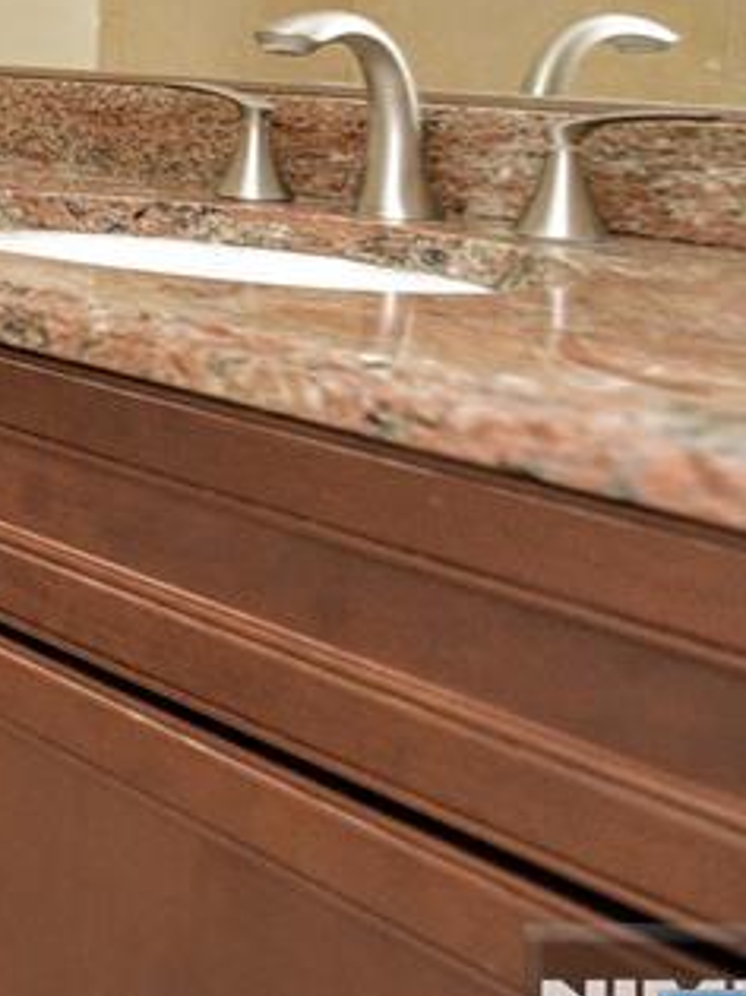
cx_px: -771
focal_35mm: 75
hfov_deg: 15.4
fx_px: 2157
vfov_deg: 24.8
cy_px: -2
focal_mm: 24
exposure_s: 1/60
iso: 3200
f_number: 2.8
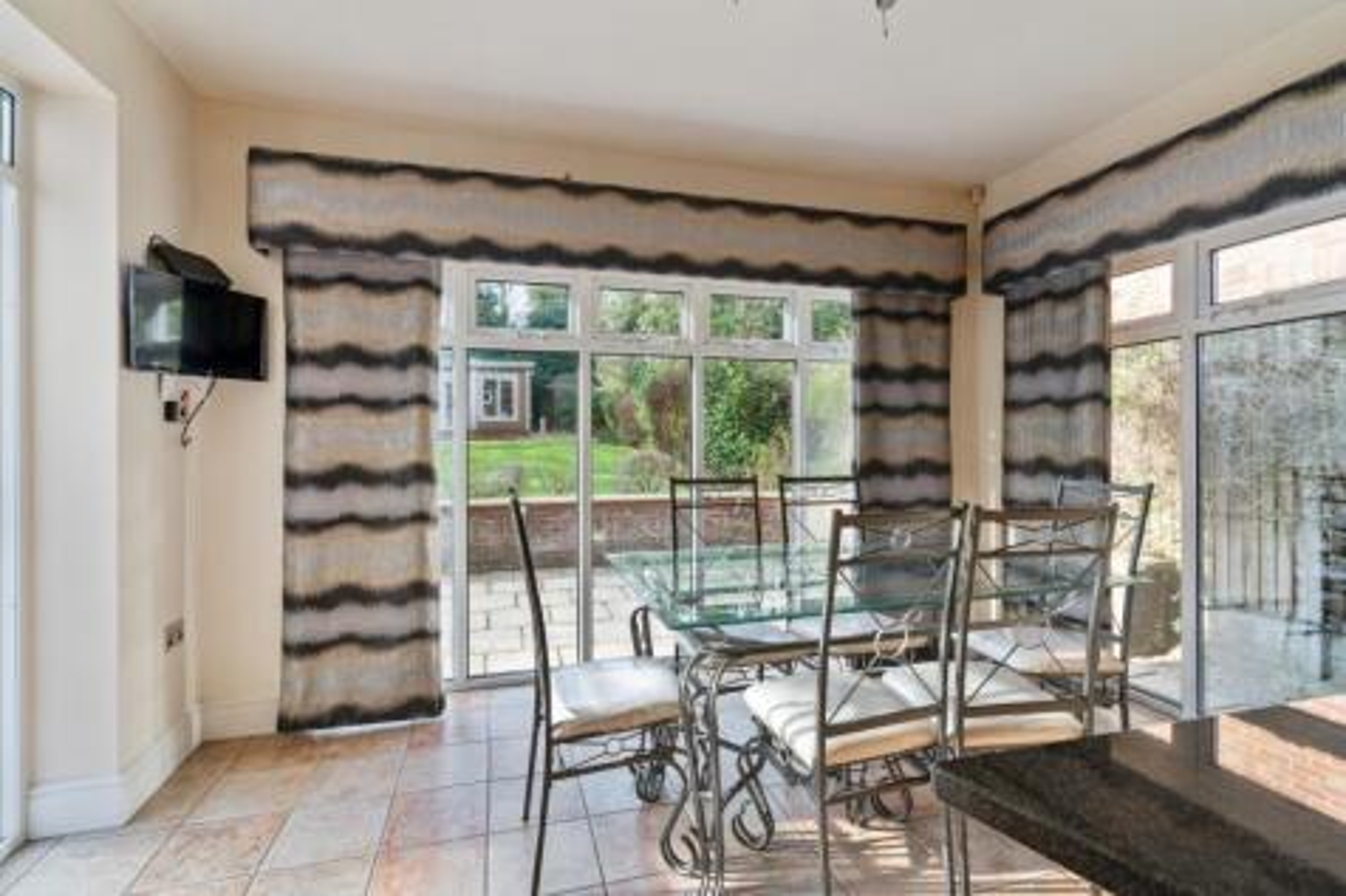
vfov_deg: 73.7
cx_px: 673
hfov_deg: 96.8
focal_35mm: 16
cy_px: 448
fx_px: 598
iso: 640
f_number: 11
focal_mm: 16
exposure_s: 1/8
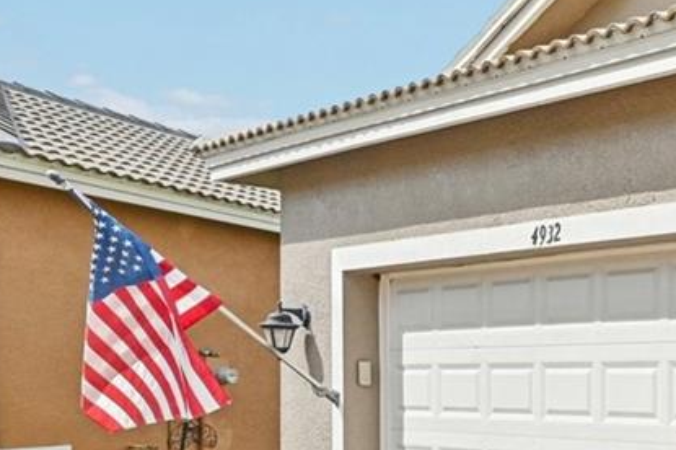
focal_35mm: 54
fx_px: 1013
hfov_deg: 23.9
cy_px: 382
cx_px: 1132
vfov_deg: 24.5
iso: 400
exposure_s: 1/1250
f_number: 8
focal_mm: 14
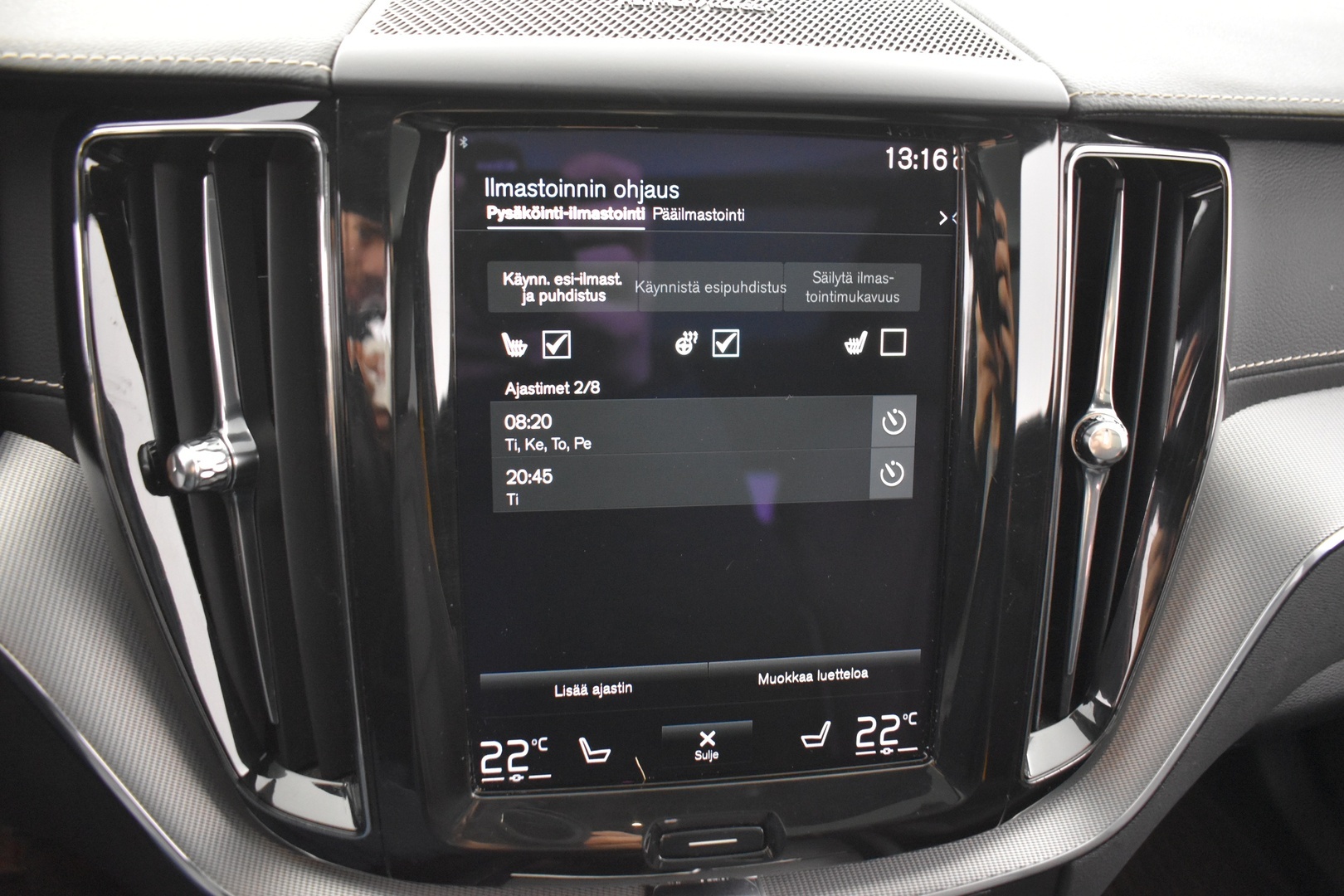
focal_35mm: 27
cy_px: 448
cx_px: 672
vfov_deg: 47.9
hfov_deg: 67.4
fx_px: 1008
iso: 3200
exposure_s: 1/8
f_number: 3.5
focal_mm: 18
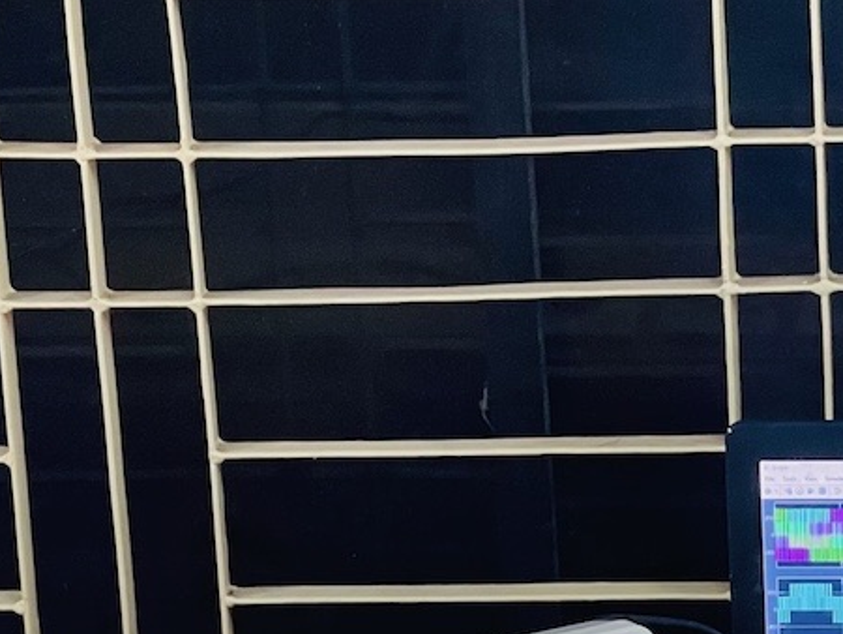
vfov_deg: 8.2
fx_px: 4435
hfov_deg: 10.6
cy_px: 508
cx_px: 1060
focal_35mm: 182
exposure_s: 1/51
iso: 400
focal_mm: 7.5
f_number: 2.2
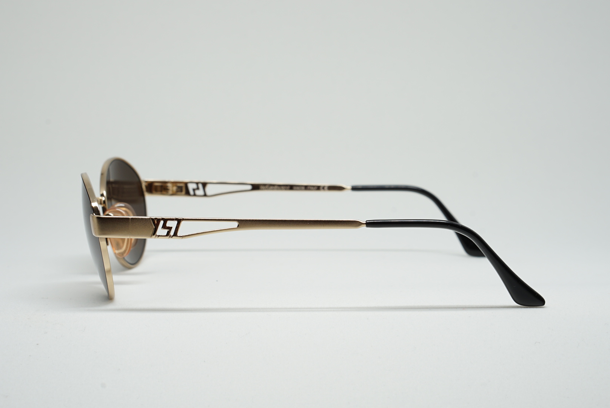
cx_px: 305
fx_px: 1272
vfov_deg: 18.2
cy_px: 204
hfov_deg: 27.0
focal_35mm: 75
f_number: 11
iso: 100
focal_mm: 50
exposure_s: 1/2
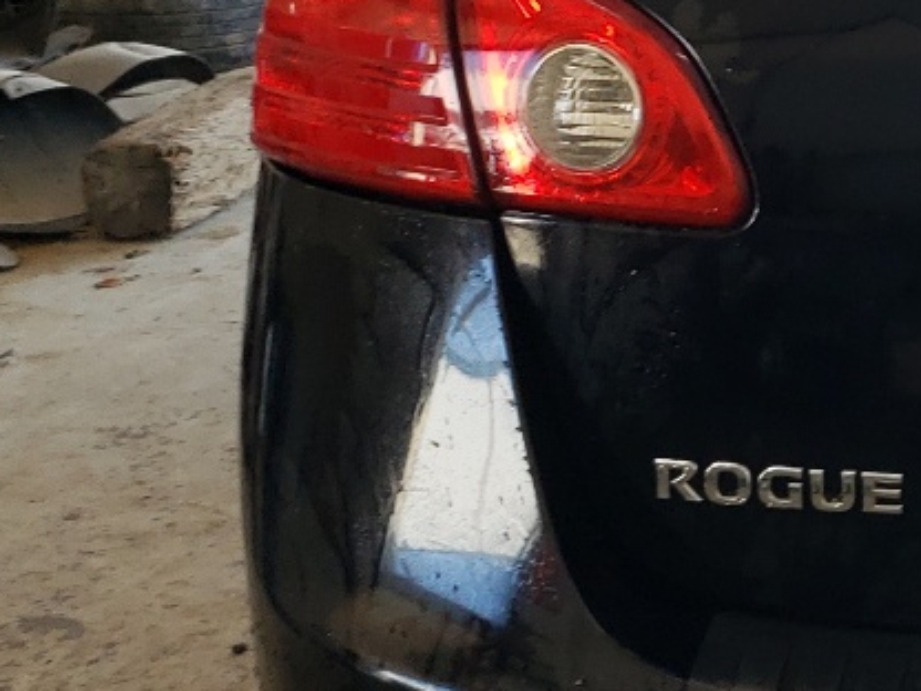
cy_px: 142
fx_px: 2661
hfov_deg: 17.3
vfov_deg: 14.7
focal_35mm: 100
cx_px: 1466
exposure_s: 1/161
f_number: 1.5
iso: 50
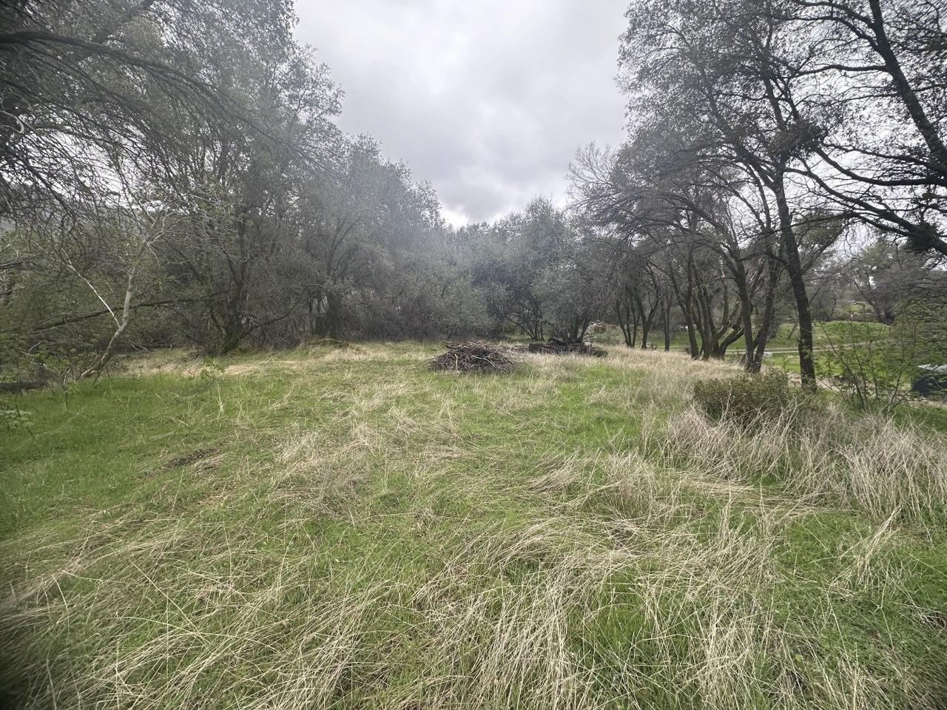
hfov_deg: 102.1
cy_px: 355
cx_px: 474
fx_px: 383
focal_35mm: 14
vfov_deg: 85.7
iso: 64
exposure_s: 1/99
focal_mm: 2.22
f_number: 2.2
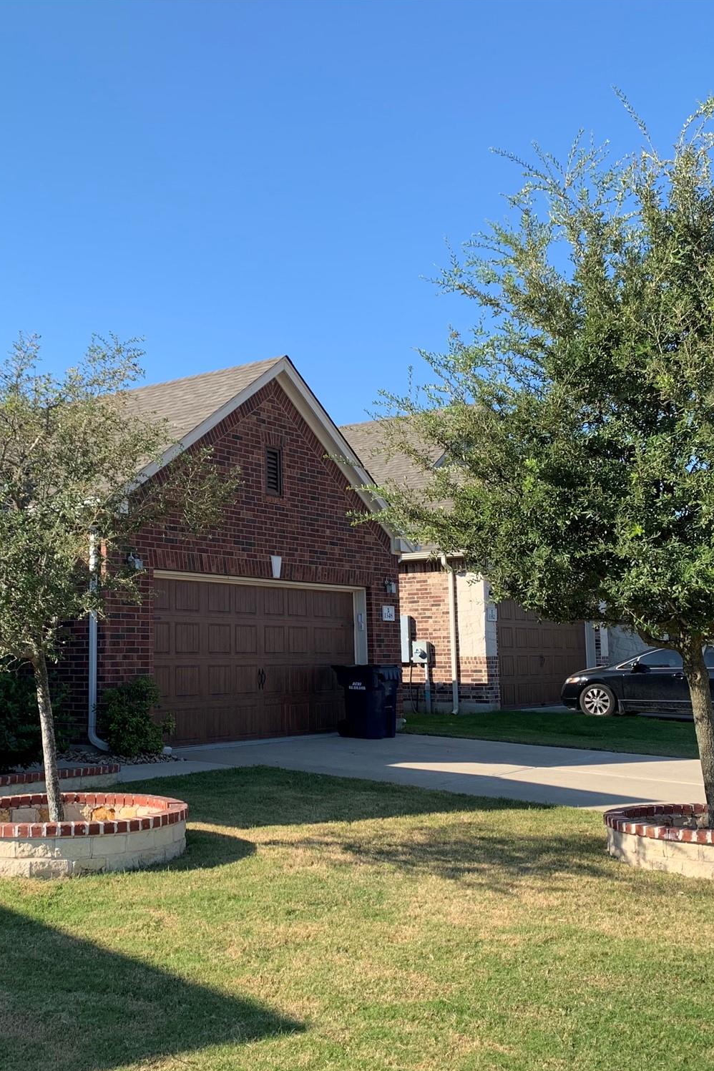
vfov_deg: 51.9
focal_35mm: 37
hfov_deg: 35.5
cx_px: 223
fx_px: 1101
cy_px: 547
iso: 25
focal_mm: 4.25
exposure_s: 1/1190
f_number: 1.8
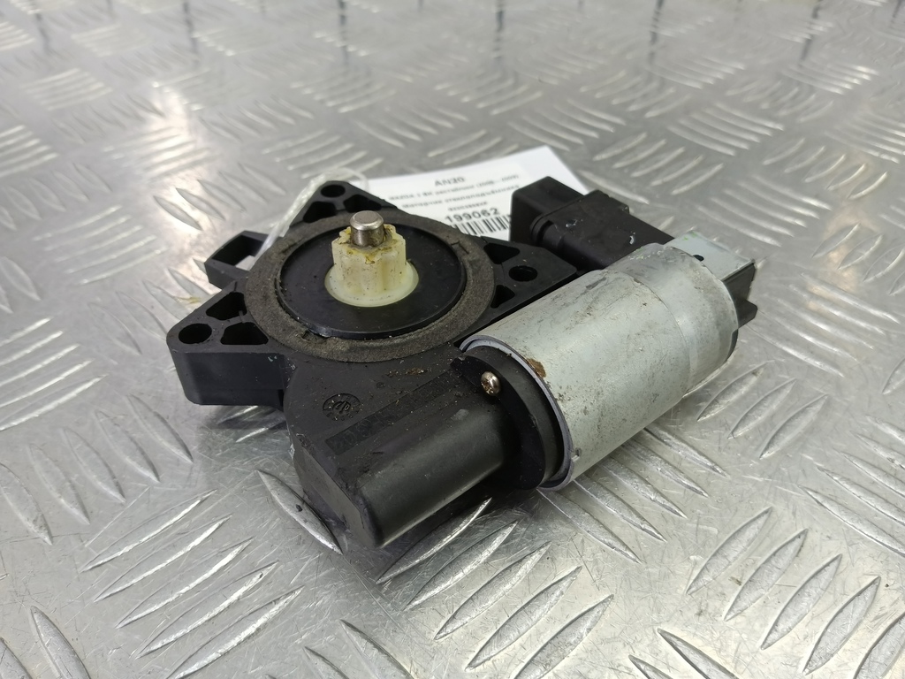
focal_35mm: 23
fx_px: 601
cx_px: 452
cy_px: 340
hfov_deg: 73.9
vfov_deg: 58.9
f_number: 1.6
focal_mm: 4.11
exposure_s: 1/50
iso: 157
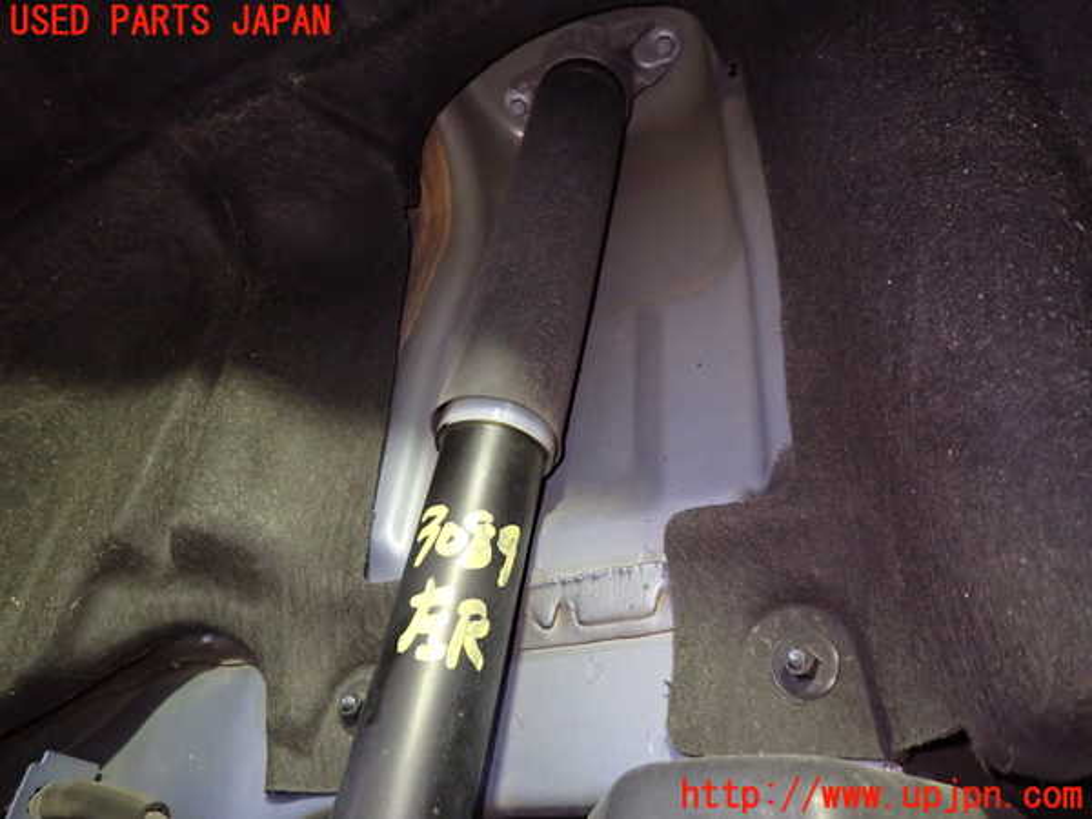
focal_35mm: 25
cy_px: 410
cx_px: 546
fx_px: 789
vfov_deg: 54.9
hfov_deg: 69.4
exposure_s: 1/30
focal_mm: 4.5
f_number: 2
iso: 800
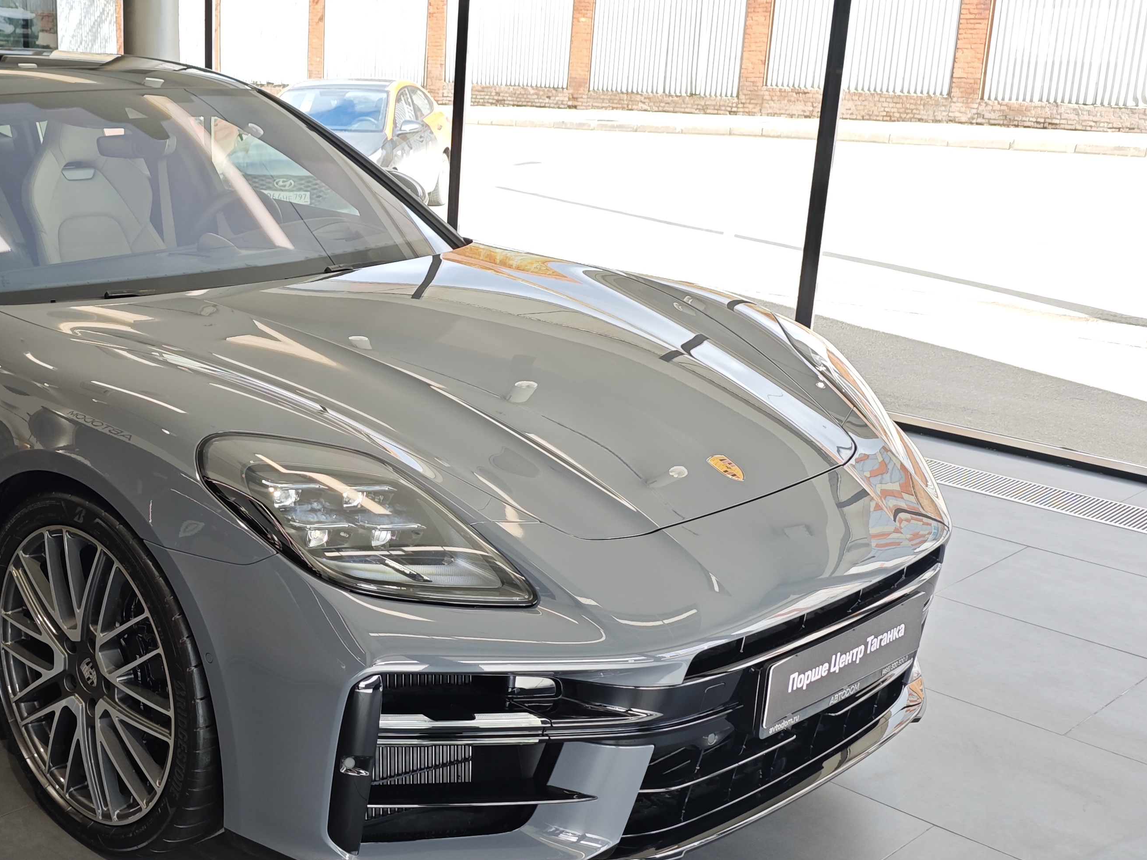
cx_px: 259
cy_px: 492
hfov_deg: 41.4
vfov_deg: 32.8
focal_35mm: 44
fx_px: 1458
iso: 50
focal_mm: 6.55
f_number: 1.6
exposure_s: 1/329
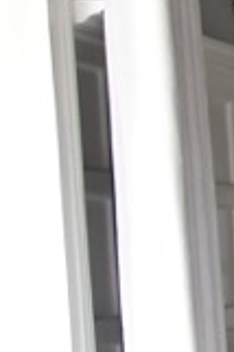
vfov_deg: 8.3
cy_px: 314
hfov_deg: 4.6
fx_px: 2413
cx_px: 1244
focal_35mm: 247
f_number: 5
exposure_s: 1/30
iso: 800
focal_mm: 21
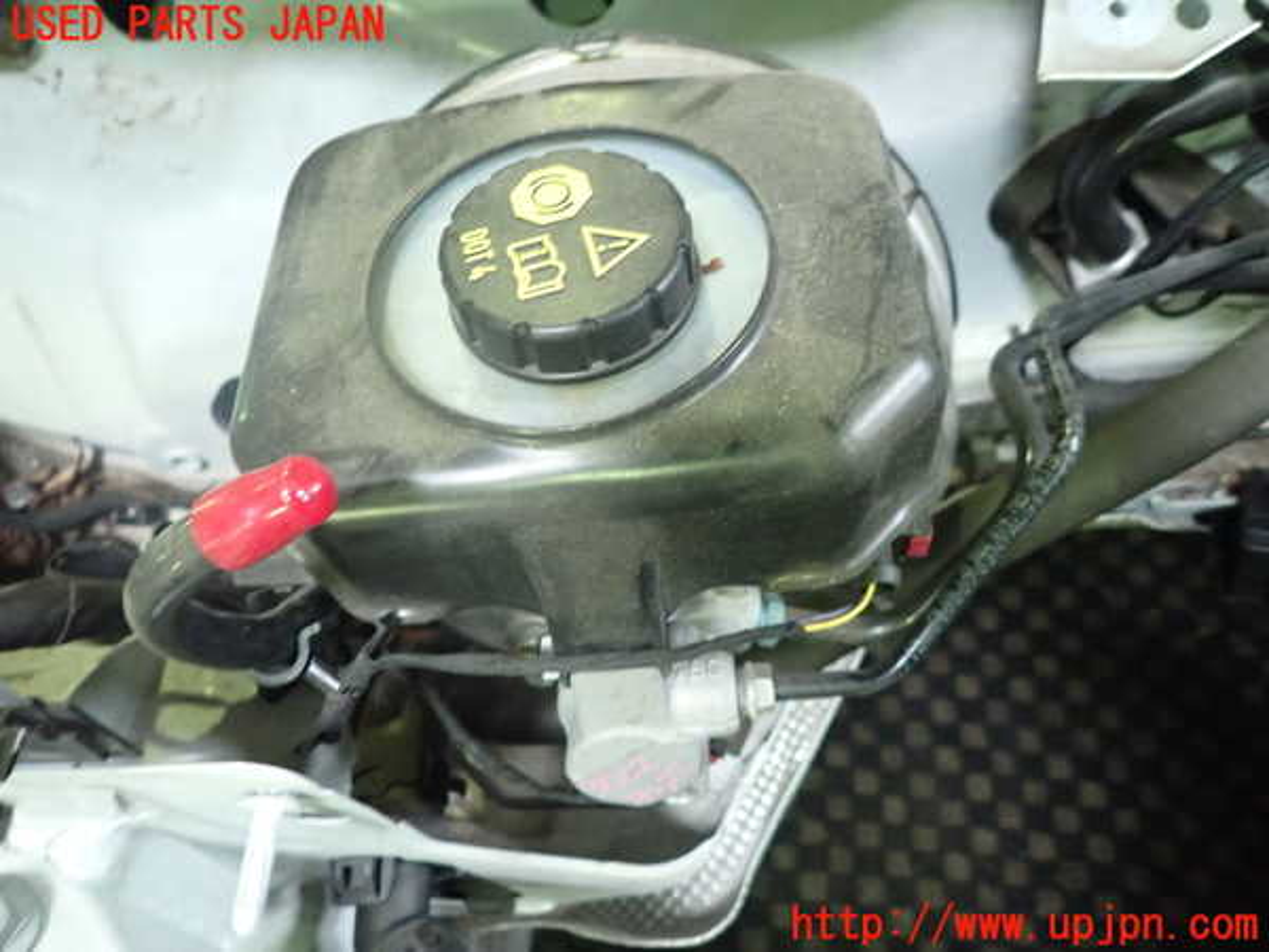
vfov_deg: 54.9
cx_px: 634
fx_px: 916
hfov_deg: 69.4
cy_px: 476
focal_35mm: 25
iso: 800
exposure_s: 1/30
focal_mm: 4.5
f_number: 2
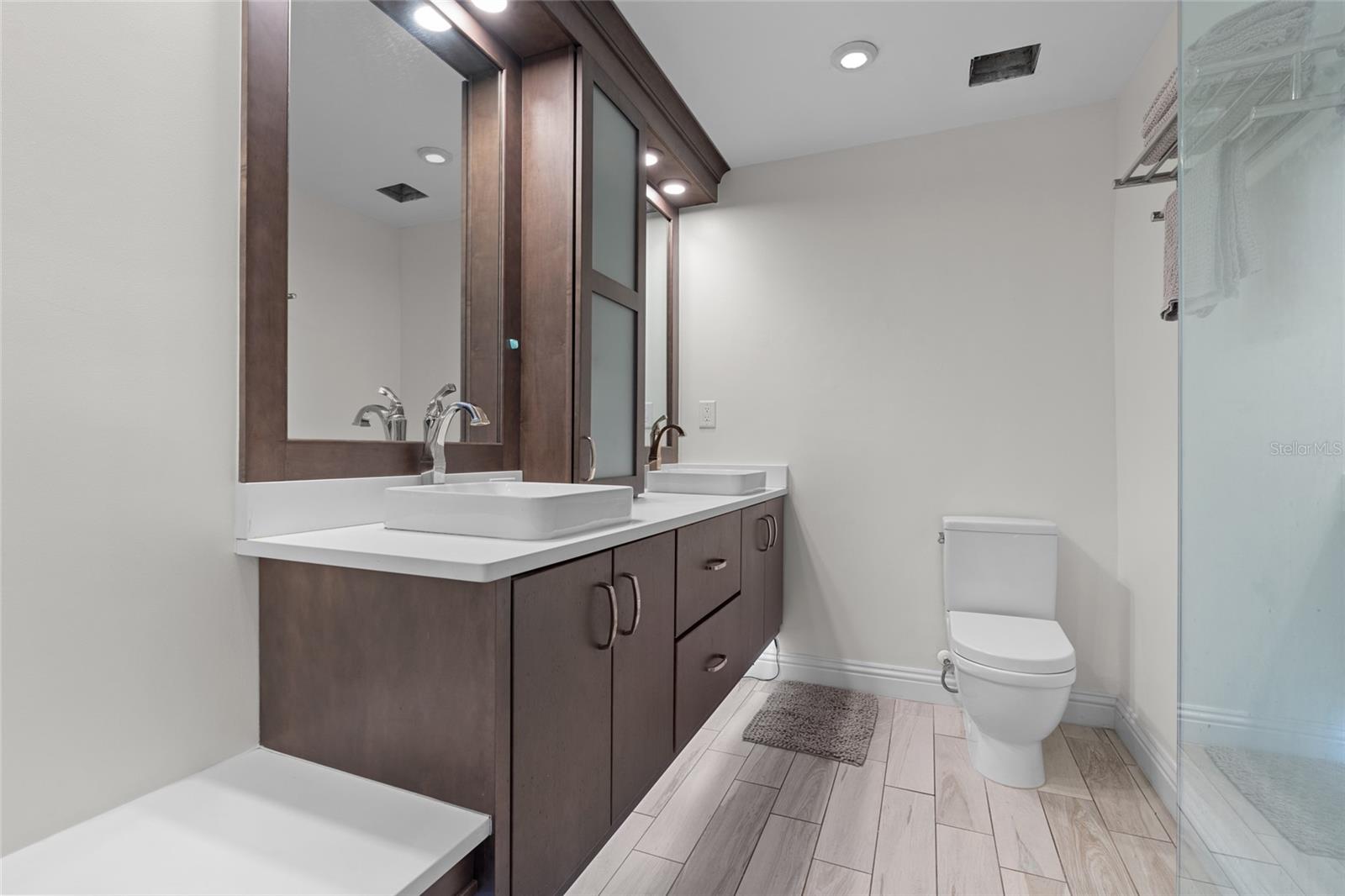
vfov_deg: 73.7
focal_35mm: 16
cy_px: 448
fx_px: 598
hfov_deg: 96.7
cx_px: 672
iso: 250
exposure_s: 1.6
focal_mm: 16
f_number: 9
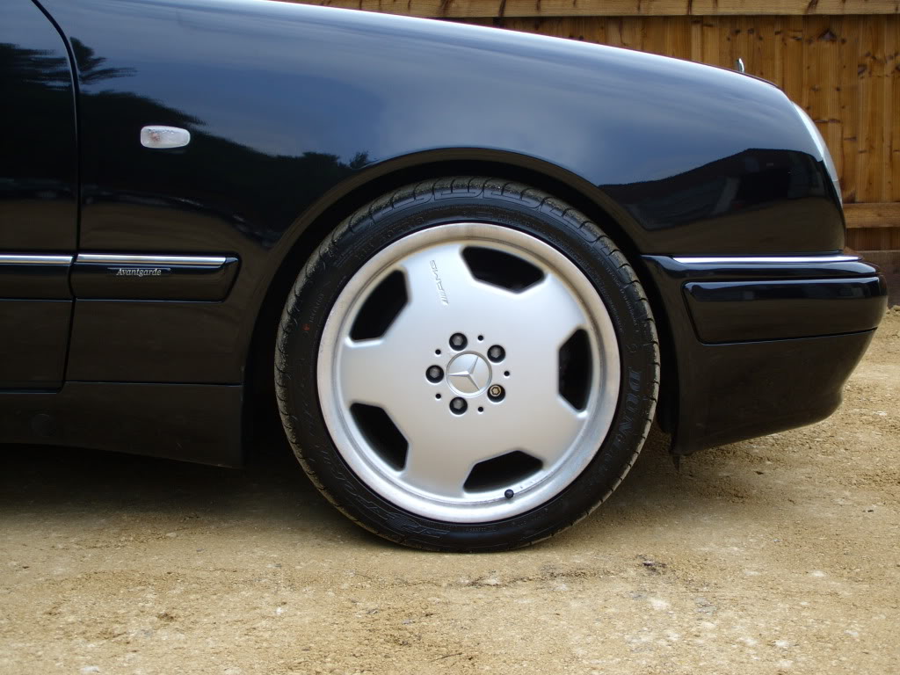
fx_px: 1404
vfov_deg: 27.0
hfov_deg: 35.5
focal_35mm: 54
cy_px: 338
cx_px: 450
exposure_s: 1/129
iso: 50
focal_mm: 11.2
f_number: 3.1
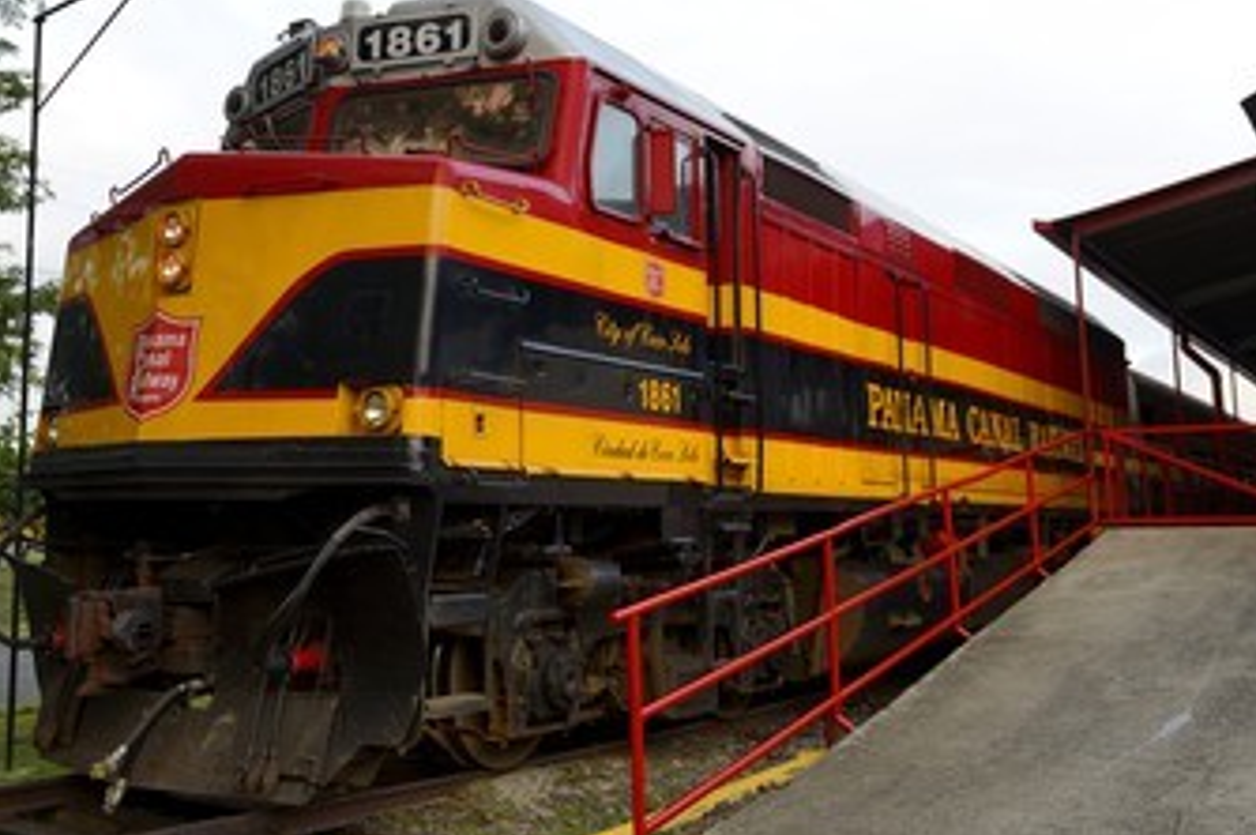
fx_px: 1185
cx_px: 485
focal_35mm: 34
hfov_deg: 55.3
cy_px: 380
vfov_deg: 38.8
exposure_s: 1/50
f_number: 4.5
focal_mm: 27
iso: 200
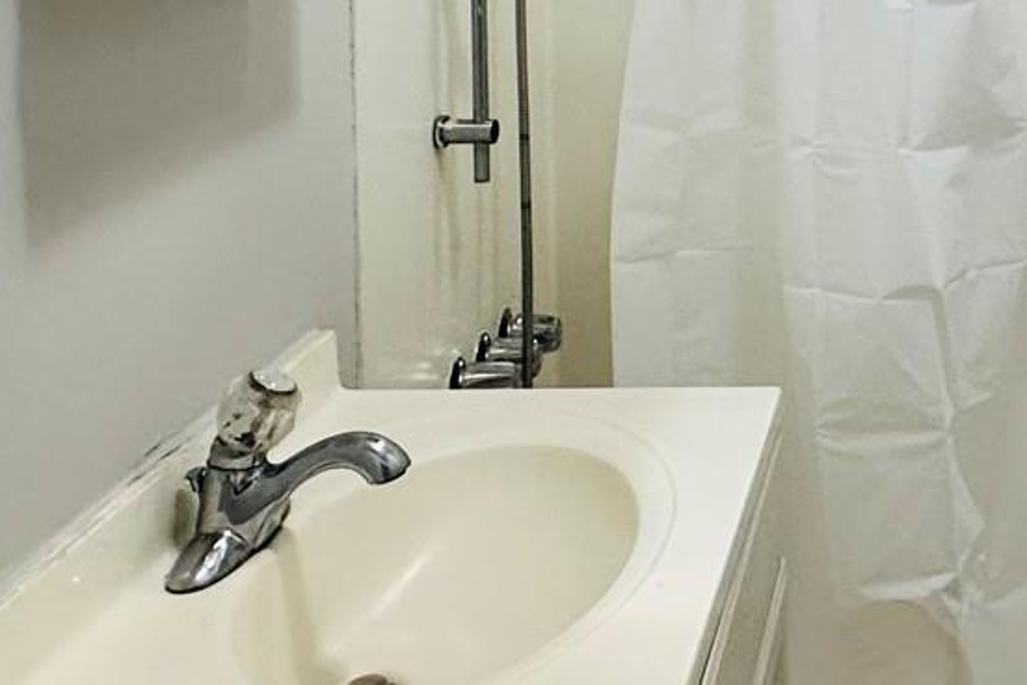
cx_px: 917
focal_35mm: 54
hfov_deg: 34.8
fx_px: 1540
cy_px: -238
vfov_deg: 22.1
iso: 200
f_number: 2.2
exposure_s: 1/120
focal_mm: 2.22
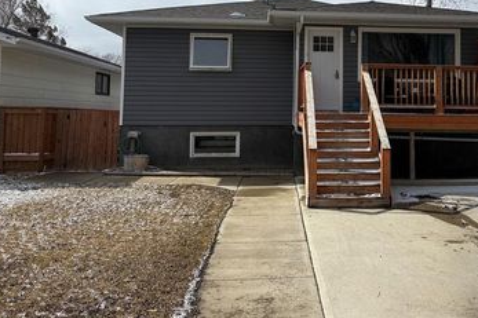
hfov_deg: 48.6
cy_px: 71
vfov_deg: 33.3
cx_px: 325
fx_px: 518
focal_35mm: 39
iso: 50
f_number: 1.6
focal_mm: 5.96
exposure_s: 1/7813
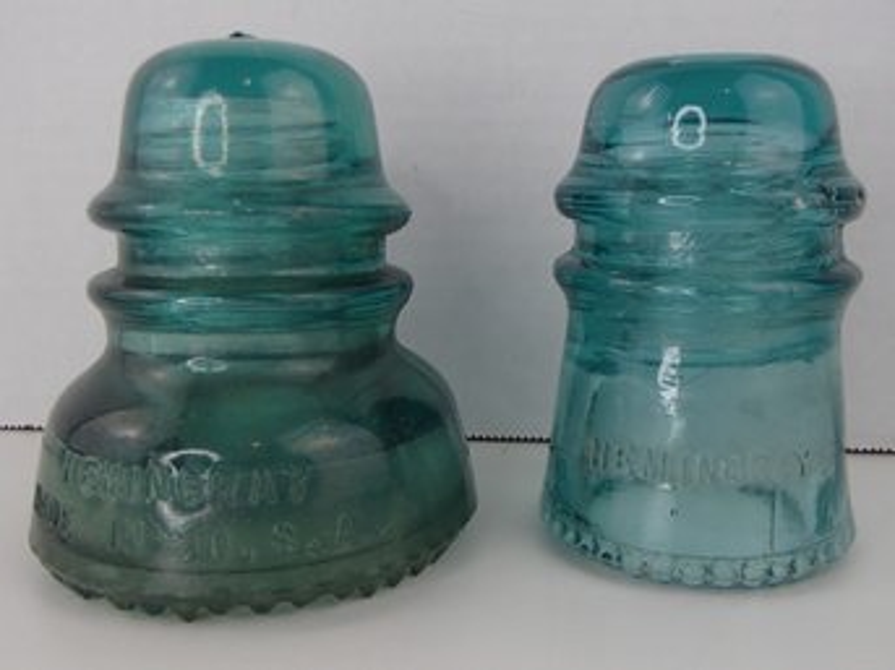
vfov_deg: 38.6
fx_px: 956
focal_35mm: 37
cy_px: 335
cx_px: 448
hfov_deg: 50.2
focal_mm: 6.64
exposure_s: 1/160
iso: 160
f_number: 4.7
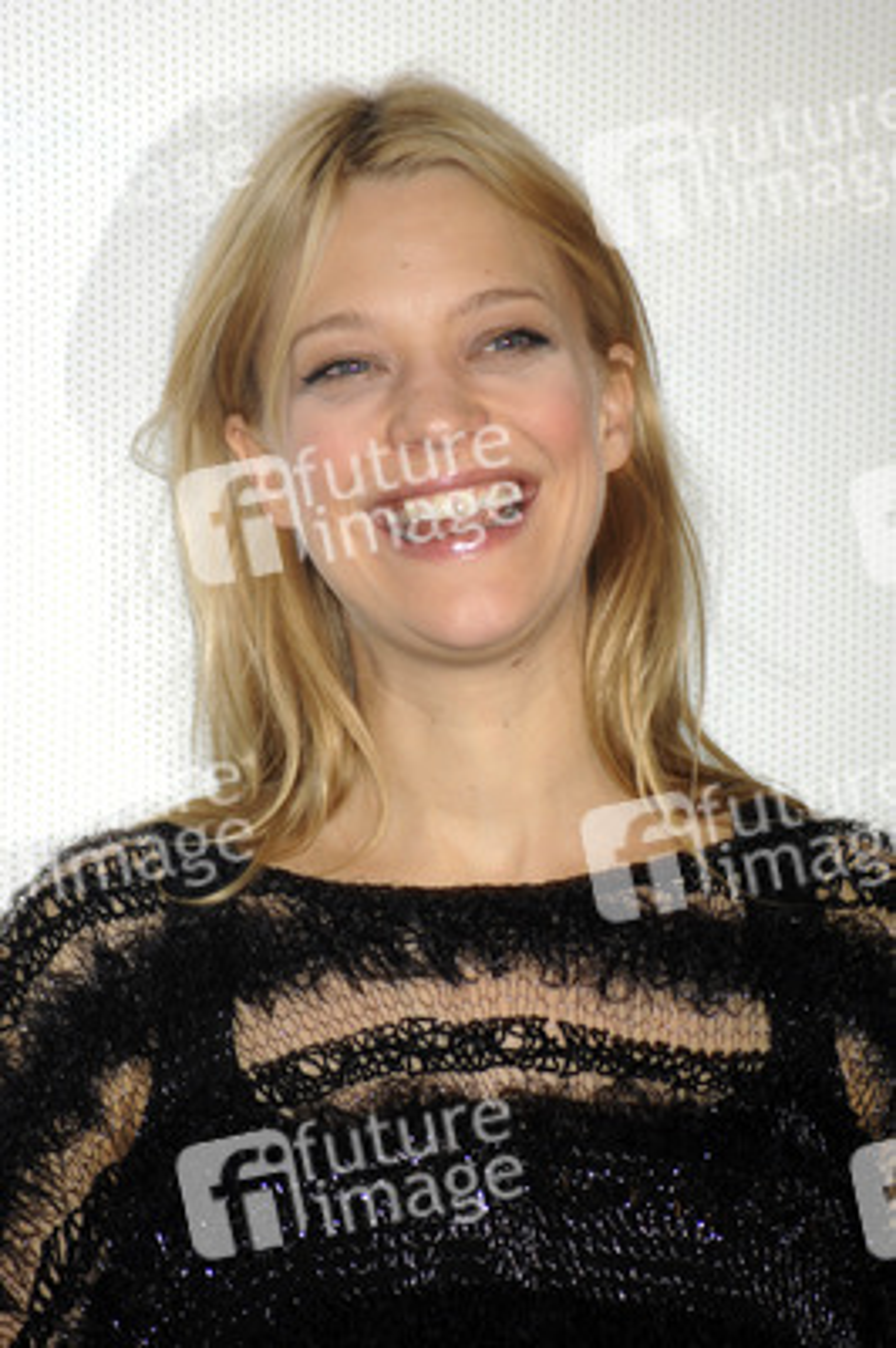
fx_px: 10097
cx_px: 448
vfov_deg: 7.6
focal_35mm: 270
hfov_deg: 5.1
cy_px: 674
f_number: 5.6
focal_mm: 270
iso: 1600
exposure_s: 1/40
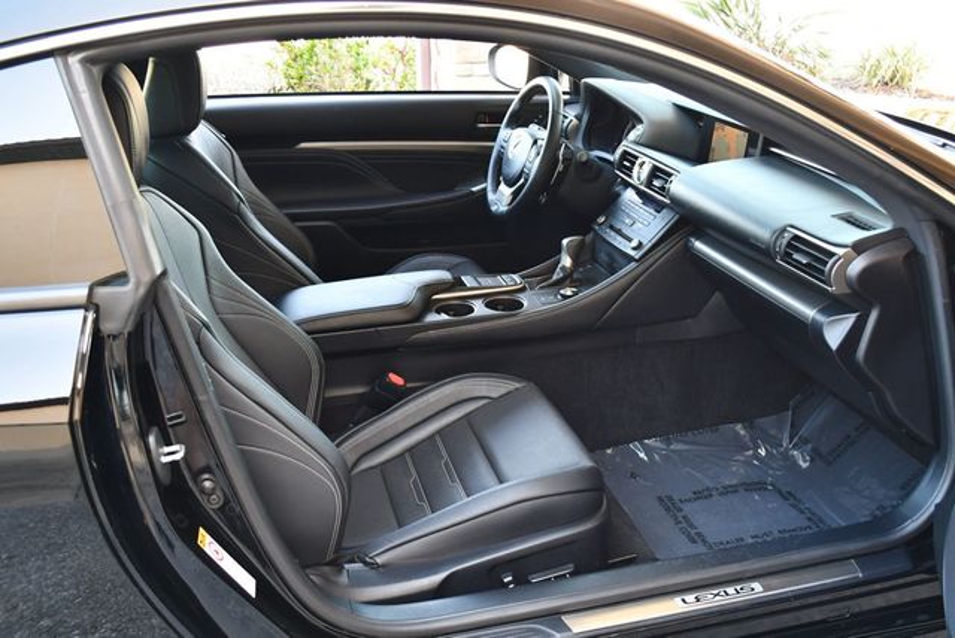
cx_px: 478
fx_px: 956
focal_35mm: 36
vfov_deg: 36.9
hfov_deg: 53.1
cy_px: 319
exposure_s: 1/125
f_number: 3.5
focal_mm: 18
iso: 900
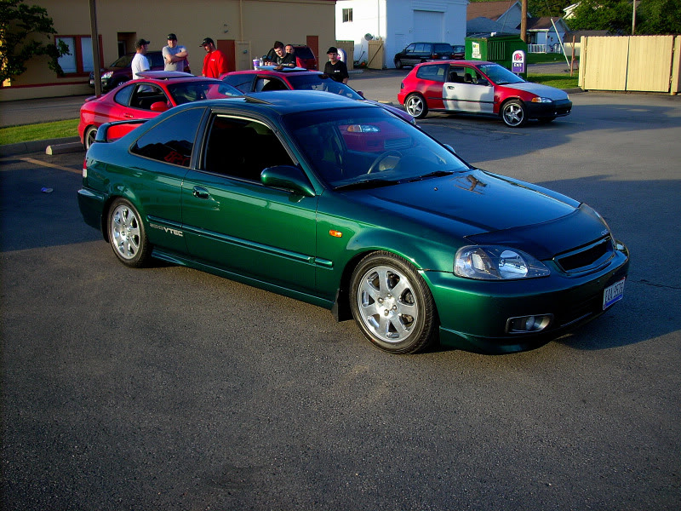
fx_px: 728
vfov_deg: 38.7
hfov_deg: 50.1
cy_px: 256
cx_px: 340
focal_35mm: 37
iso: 64
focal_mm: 6.2
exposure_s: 1/261
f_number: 2.8
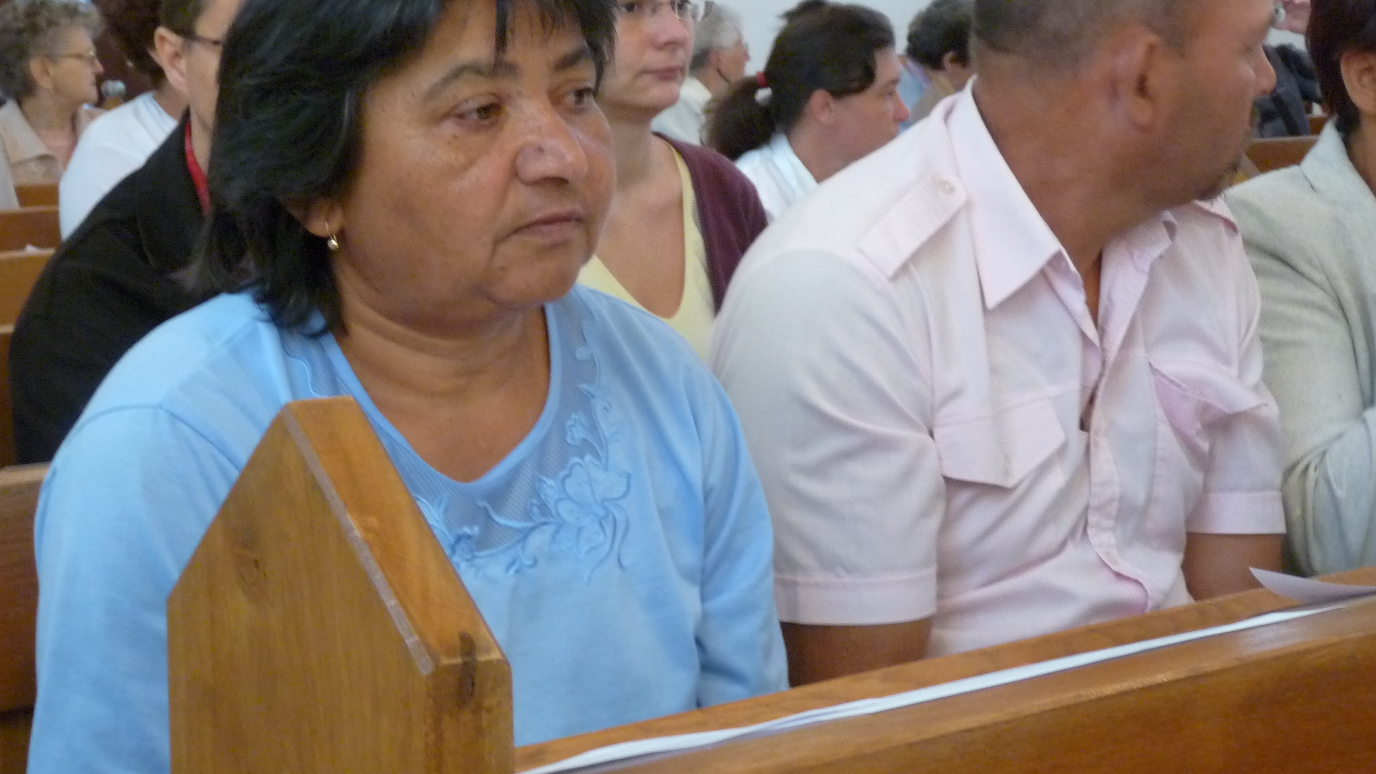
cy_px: 202
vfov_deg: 16.5
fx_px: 2663
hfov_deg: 29.0
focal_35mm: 73
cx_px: 725
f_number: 3.2
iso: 400
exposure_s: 1/30
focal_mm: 9
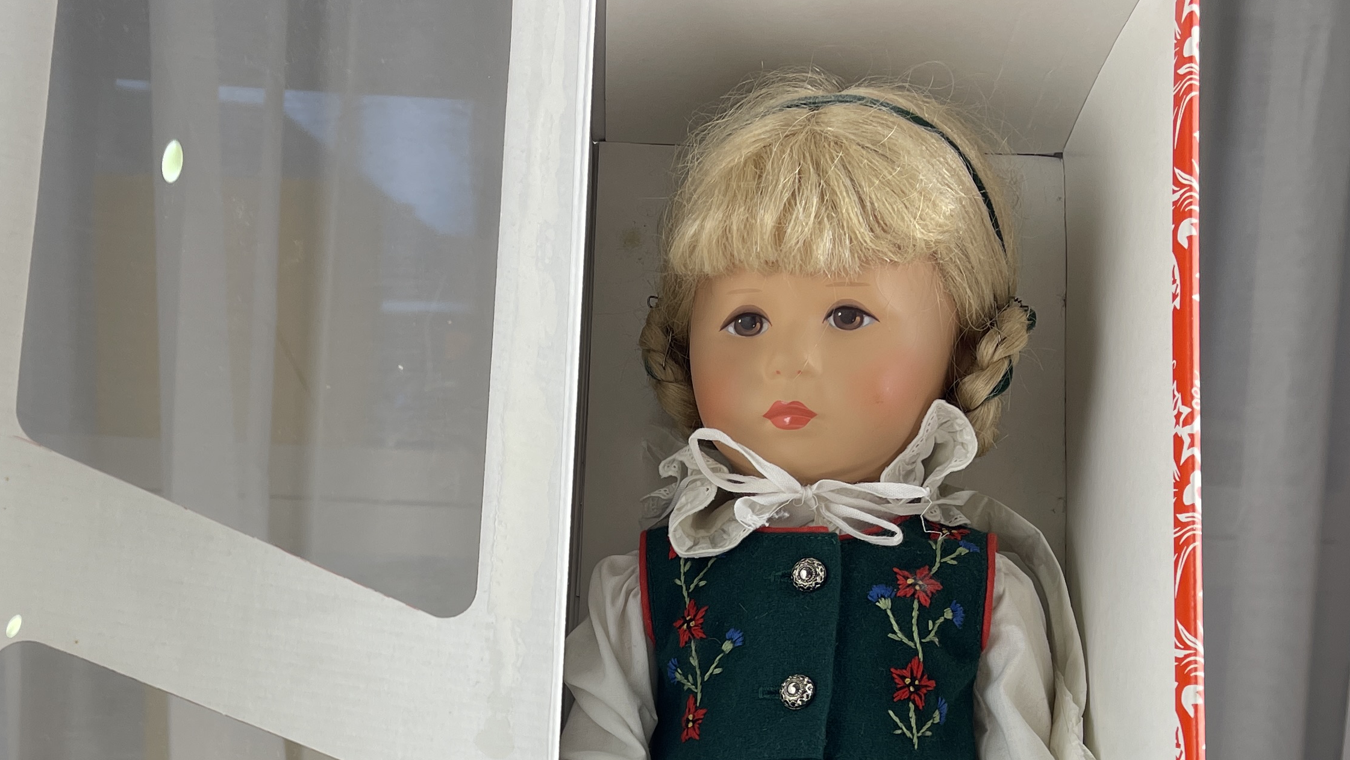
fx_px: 1754
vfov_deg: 22.9
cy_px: 847
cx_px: 532
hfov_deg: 41.9
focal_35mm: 49
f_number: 1.6
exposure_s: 1/100
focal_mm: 5.1
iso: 32
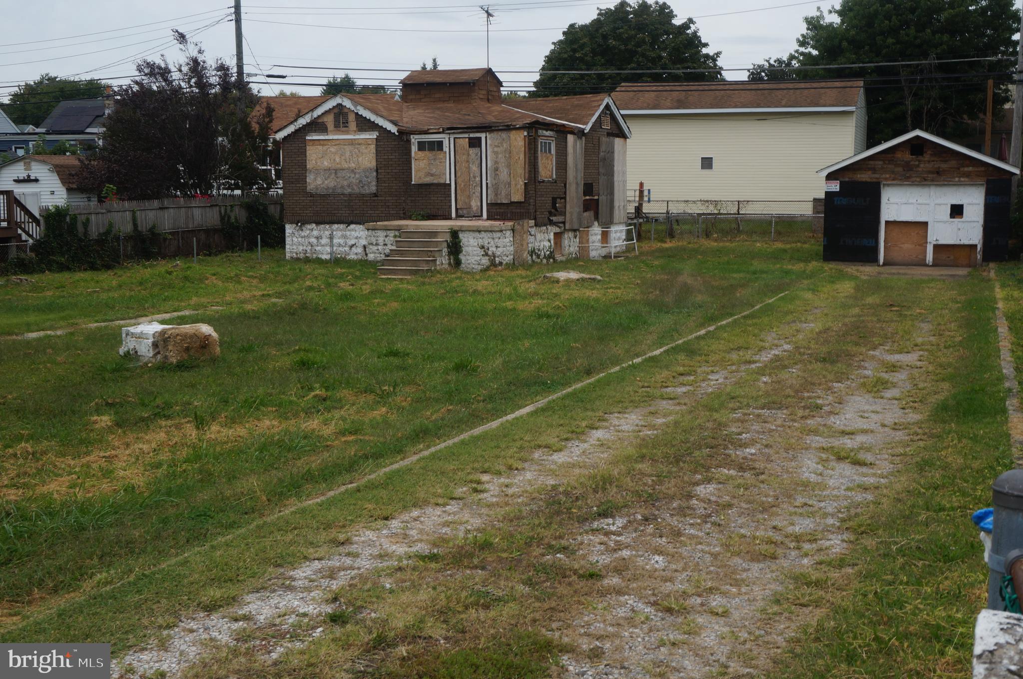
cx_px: 512
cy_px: 340
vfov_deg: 31.8
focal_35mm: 42
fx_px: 1192
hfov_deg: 46.5
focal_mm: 28
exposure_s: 1/80
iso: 200
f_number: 16
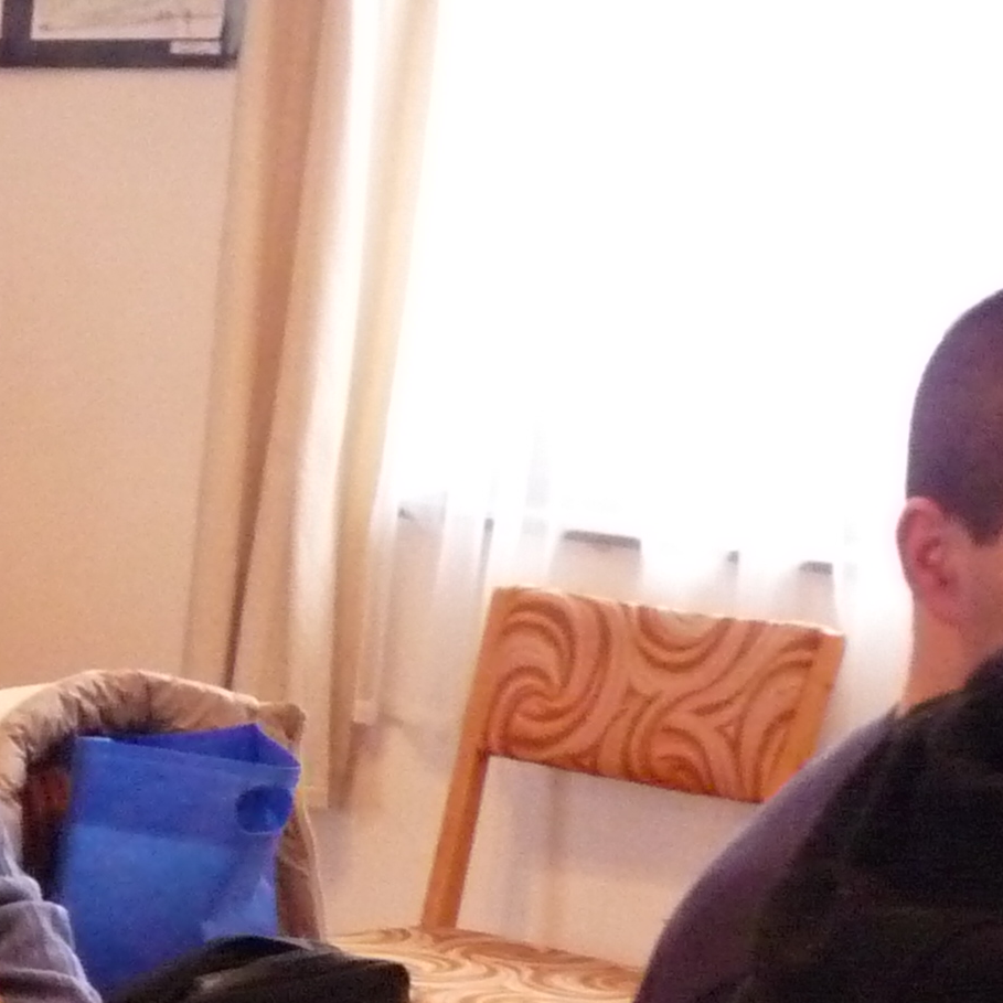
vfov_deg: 15.5
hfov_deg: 14.2
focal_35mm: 110
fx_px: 3606
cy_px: 1036
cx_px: -754
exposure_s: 1/50
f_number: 3
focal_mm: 5.4
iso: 800
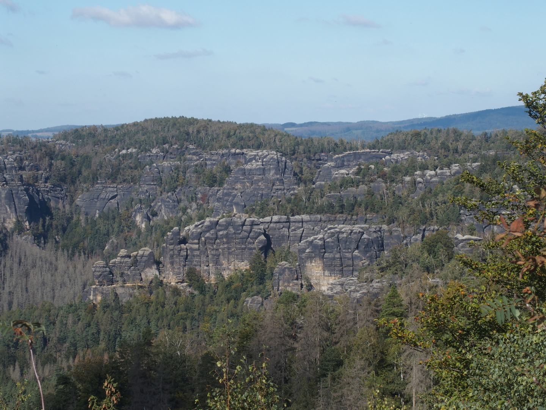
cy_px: 205
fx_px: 1767
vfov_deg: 13.2
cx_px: 273
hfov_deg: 17.6
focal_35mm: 112
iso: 100
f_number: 6.3
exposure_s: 1/320
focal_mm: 24
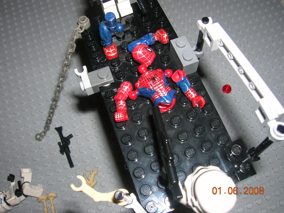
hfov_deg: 54.0
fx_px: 279
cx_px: 142
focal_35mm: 34
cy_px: 106
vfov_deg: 41.7
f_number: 4.9
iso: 50
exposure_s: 1/60.1
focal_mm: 5.7
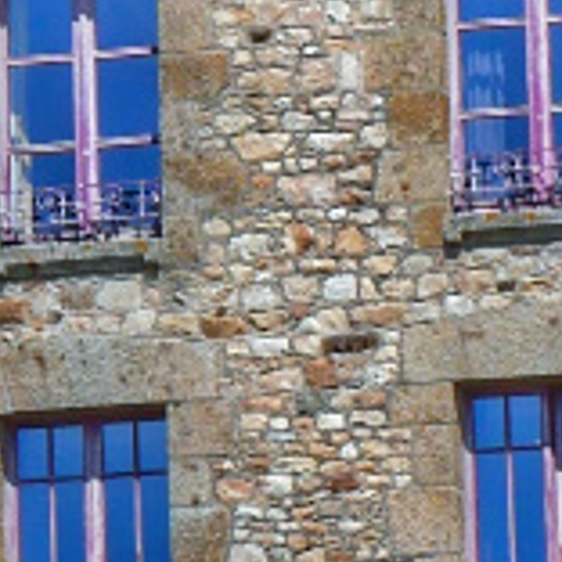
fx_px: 9974
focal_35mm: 543
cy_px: -61
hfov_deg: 3.2
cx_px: -319
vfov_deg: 3.2
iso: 200
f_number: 11
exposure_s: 1/400
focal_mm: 30
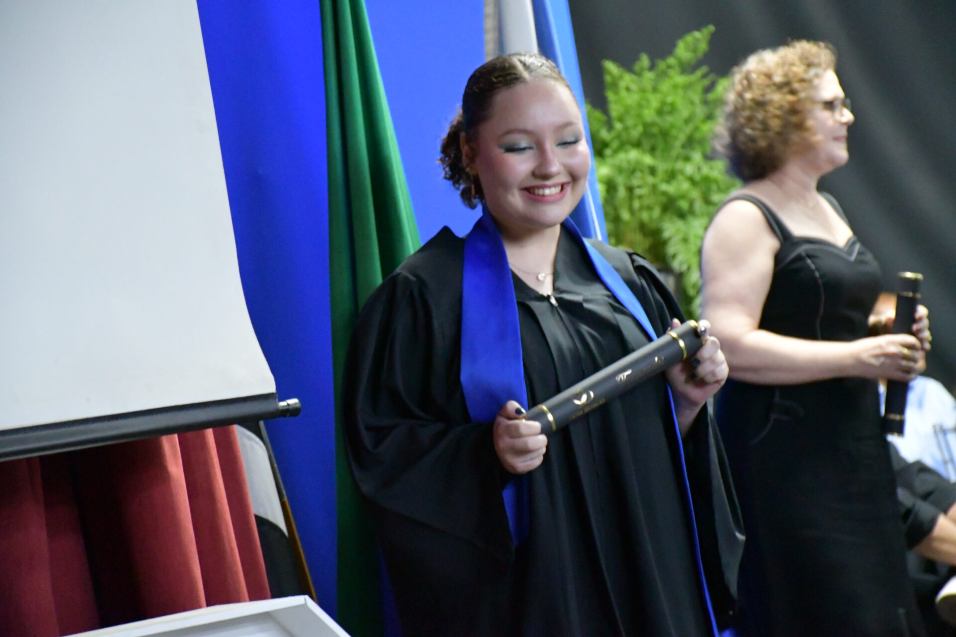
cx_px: 478
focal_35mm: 142
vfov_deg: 9.7
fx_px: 3771
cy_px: 318
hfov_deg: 14.4
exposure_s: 1/40
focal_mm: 95
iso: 12800
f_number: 5.3
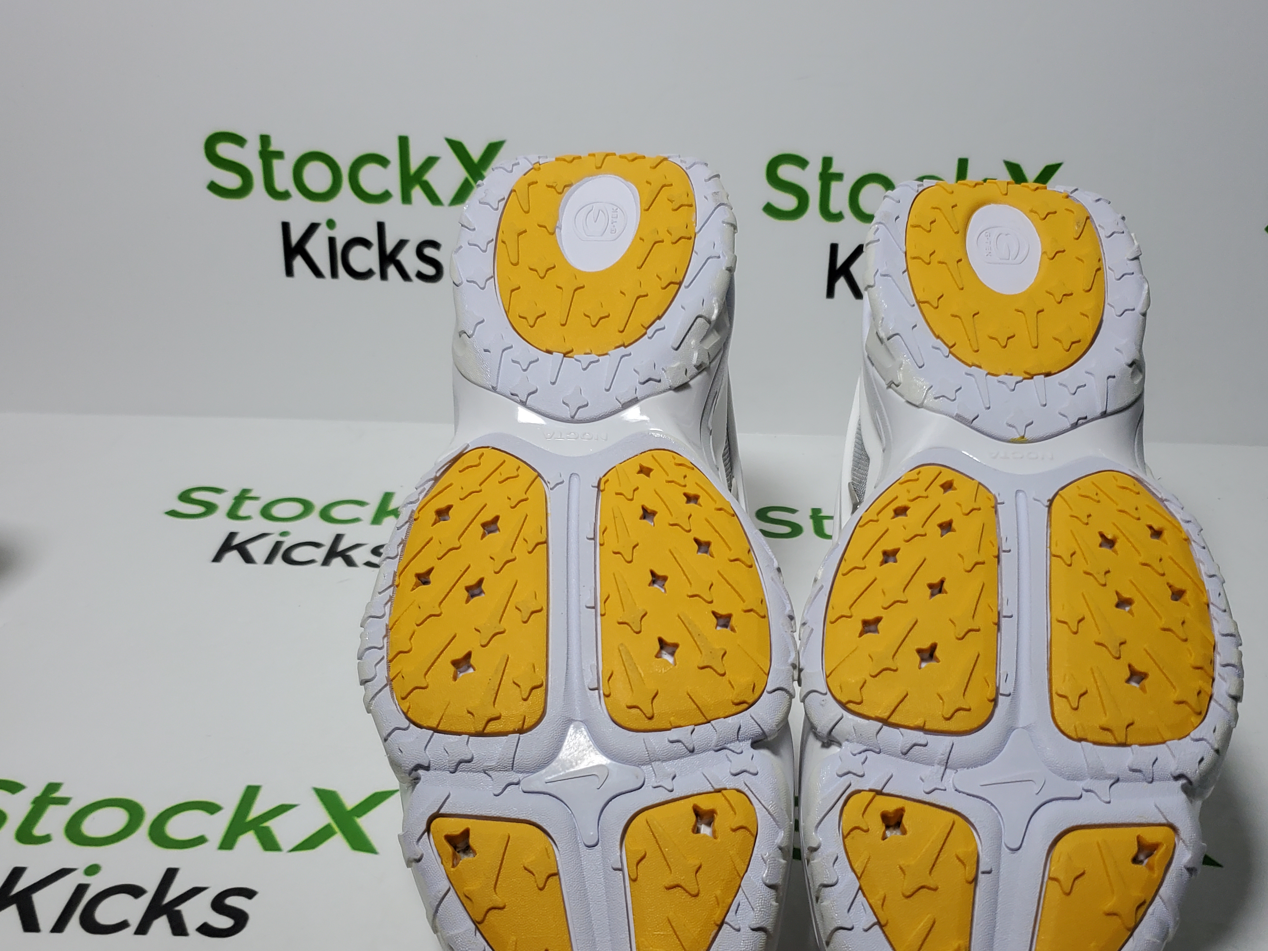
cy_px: 572
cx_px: 771
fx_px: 1282
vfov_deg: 40.5
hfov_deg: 52.2
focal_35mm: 35
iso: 50
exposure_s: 1/800
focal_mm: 4.3
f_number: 1.5
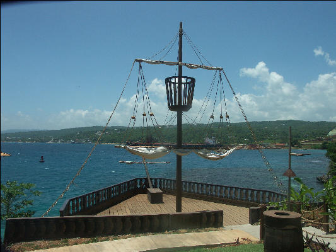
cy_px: 126
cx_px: 168
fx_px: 272
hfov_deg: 63.4
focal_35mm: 28
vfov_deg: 49.8
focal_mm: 7.21
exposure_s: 1/640
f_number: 8
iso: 100
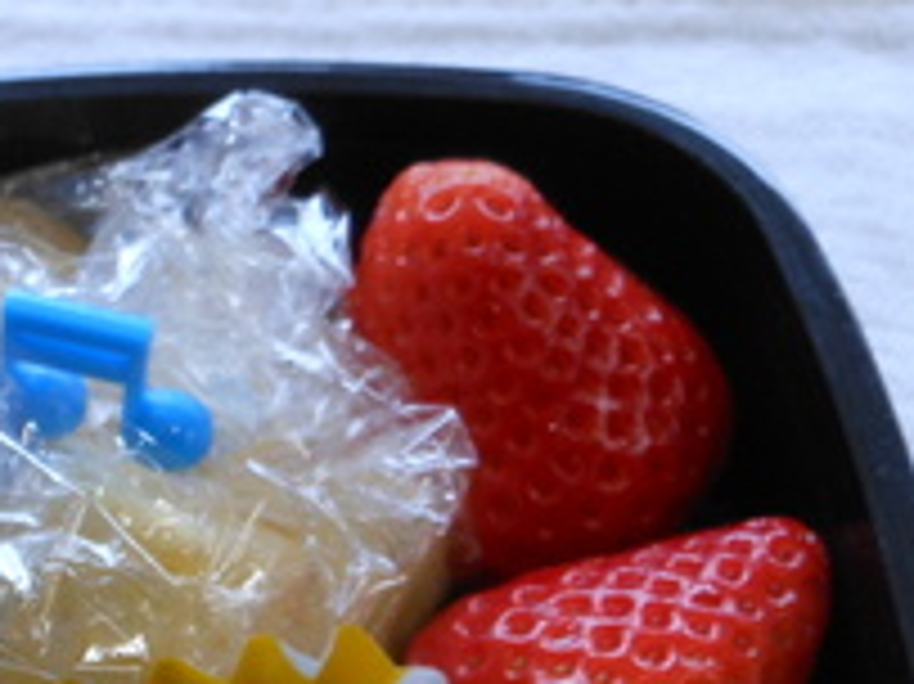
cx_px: -248
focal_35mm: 104
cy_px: 590
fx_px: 2744
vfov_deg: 14.1
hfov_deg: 17.8
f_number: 4
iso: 160
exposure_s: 1/30
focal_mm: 5.9
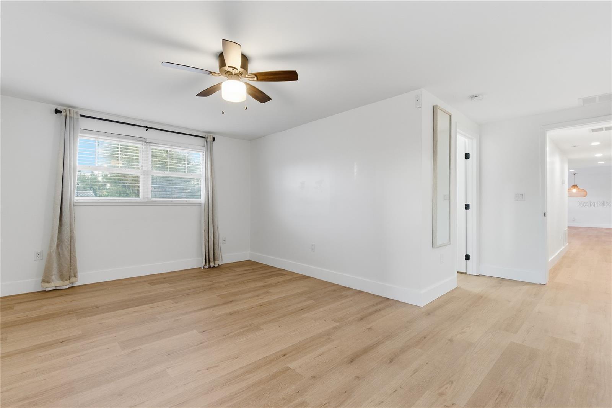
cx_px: 306
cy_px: 204
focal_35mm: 16
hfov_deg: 96.7
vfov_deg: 73.7
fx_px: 272
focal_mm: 16
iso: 250
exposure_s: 1/20
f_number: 9
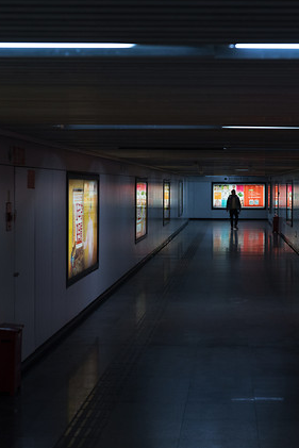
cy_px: 223
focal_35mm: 76
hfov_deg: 17.9
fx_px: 946
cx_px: 214
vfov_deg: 26.6
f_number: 3.2
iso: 2000
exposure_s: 1/800
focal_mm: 50
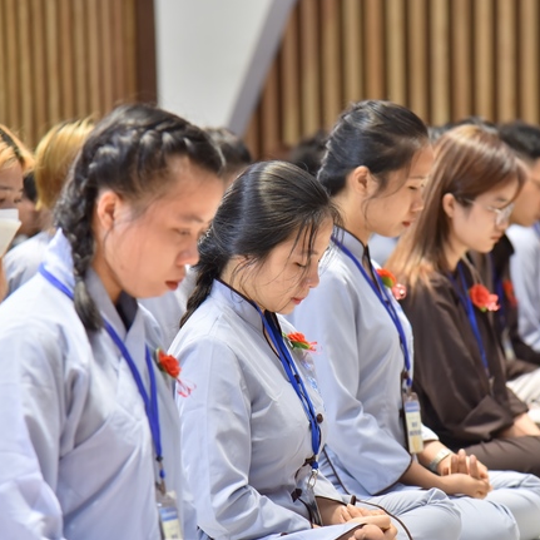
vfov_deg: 11.3
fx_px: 2718
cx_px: 303
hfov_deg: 11.3
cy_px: 271
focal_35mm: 154
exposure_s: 1/60
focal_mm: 120
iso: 1250
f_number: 4
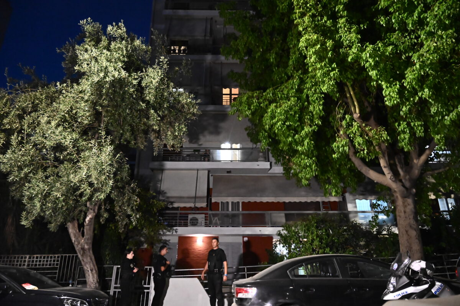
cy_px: 153
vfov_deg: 53.1
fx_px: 307
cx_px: 230
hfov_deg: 73.7
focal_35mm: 24
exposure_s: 1/30
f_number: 4
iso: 16000
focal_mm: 24
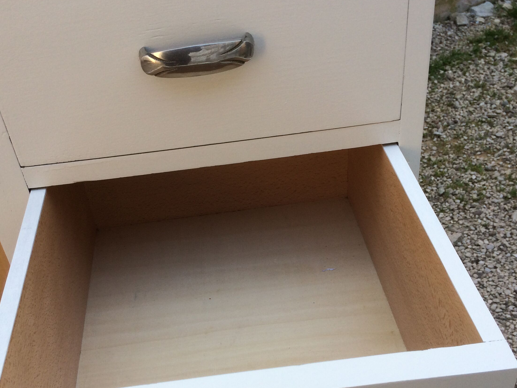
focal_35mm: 43
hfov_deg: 43.8
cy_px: 255
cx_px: 233
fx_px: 642
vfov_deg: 33.3
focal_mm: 4.15
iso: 32
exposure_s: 1/363
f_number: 2.2
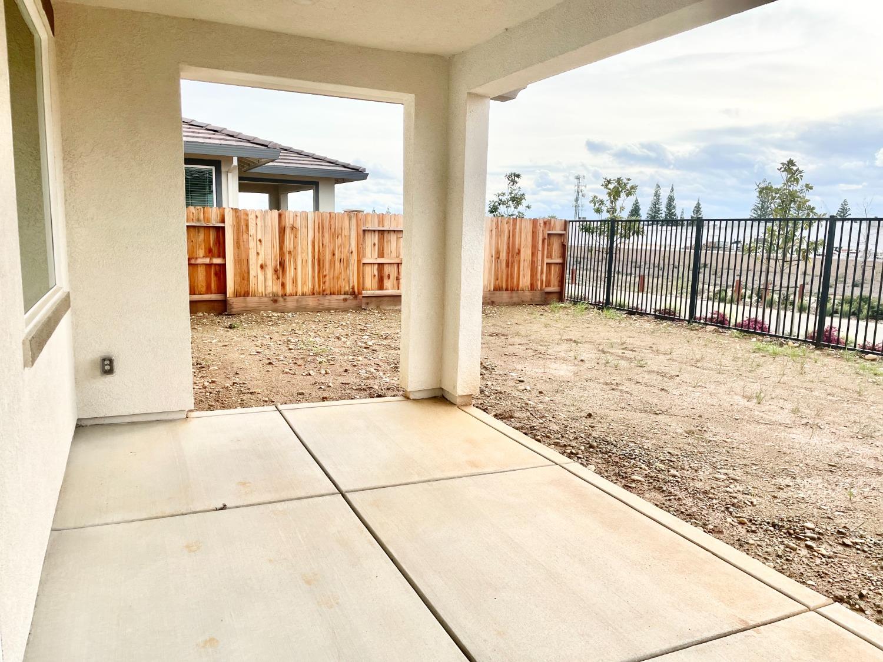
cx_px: 442
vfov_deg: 53.1
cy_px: 331
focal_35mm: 26
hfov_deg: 67.3
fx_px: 663
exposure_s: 1/3040
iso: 50
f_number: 1.6
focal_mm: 4.2
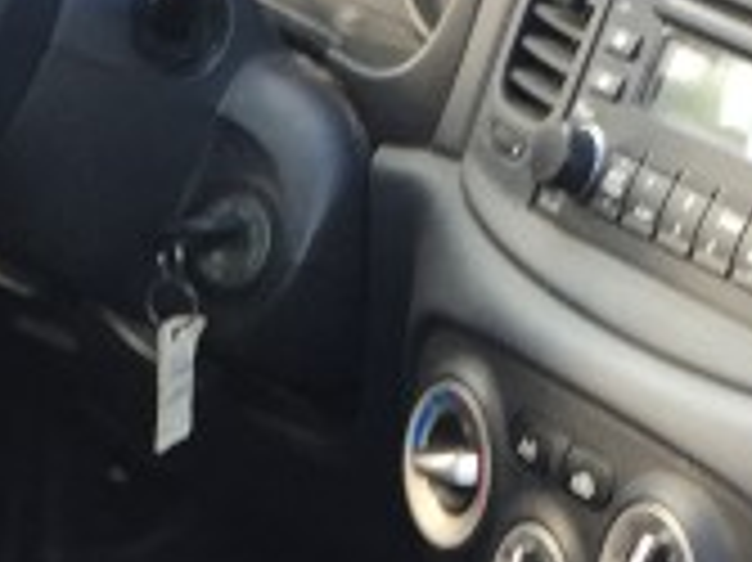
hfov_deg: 11.1
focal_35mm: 178
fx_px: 3864
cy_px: 877
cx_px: 387
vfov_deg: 8.1
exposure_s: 1/60
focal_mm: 4.15
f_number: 2.2
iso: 40
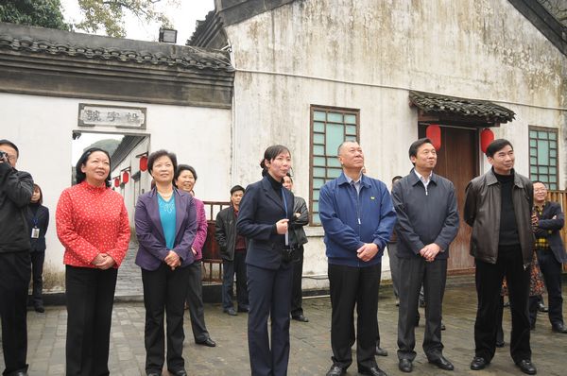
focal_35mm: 30
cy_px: 188
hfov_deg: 62.0
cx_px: 284
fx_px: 472
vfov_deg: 43.5
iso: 200
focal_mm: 20
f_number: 3.5
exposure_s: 1/80
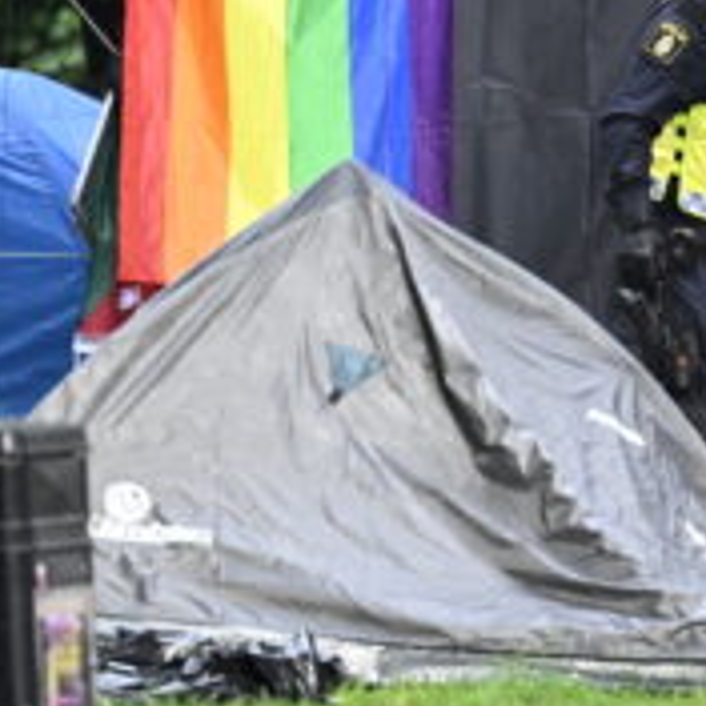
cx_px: 612
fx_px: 20075
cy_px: 144
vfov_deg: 2.0
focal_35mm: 870
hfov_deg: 2.0
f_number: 5.6
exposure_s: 1/500
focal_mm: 400
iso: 1800
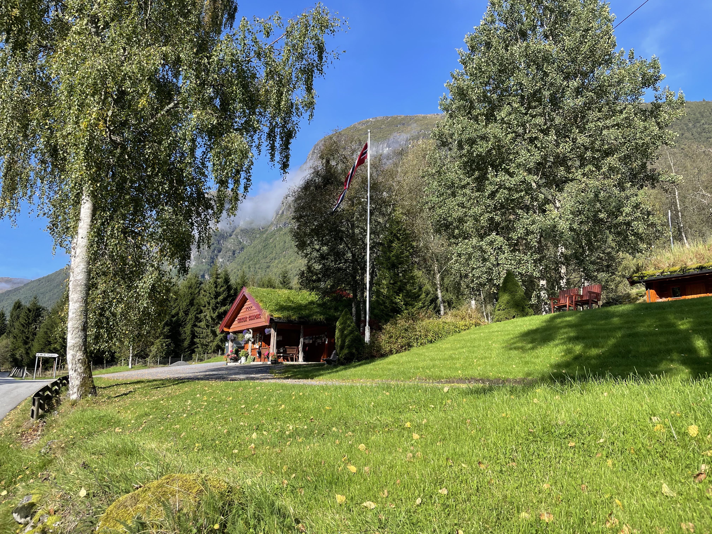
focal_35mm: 26
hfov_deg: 67.3
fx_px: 535
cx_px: 356
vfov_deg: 53.1
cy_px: 267
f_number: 1.6
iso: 32
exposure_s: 1/1319
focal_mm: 4.2
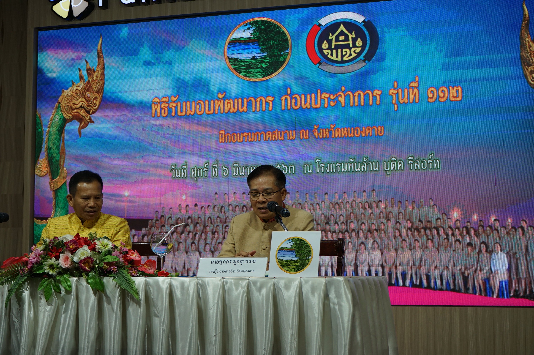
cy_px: 178
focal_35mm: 68
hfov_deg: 29.7
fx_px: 1008
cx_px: 267
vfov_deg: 20.0
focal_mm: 68
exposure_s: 1/160
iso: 800
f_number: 8
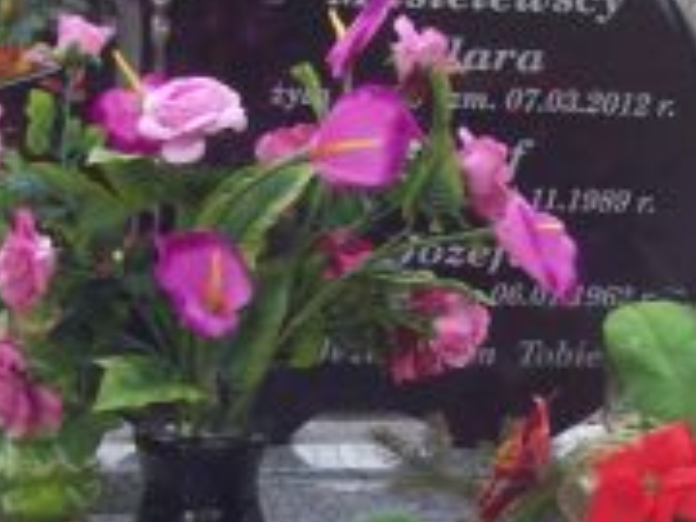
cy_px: 402
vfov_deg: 11.5
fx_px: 2574
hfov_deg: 15.4
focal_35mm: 128
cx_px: 495
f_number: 2.7
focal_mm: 6
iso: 80
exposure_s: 1/107
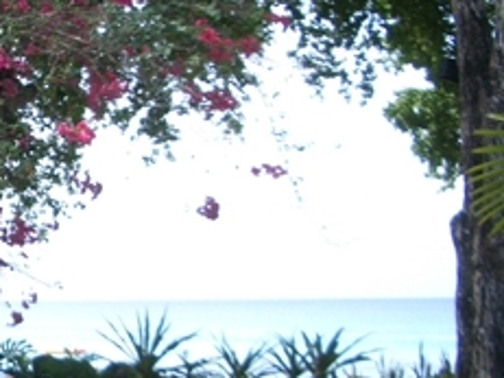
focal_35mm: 91
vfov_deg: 16.2
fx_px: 1324
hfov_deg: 19.9
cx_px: -142
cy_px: 229
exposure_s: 1/400
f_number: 2.6
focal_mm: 5.8
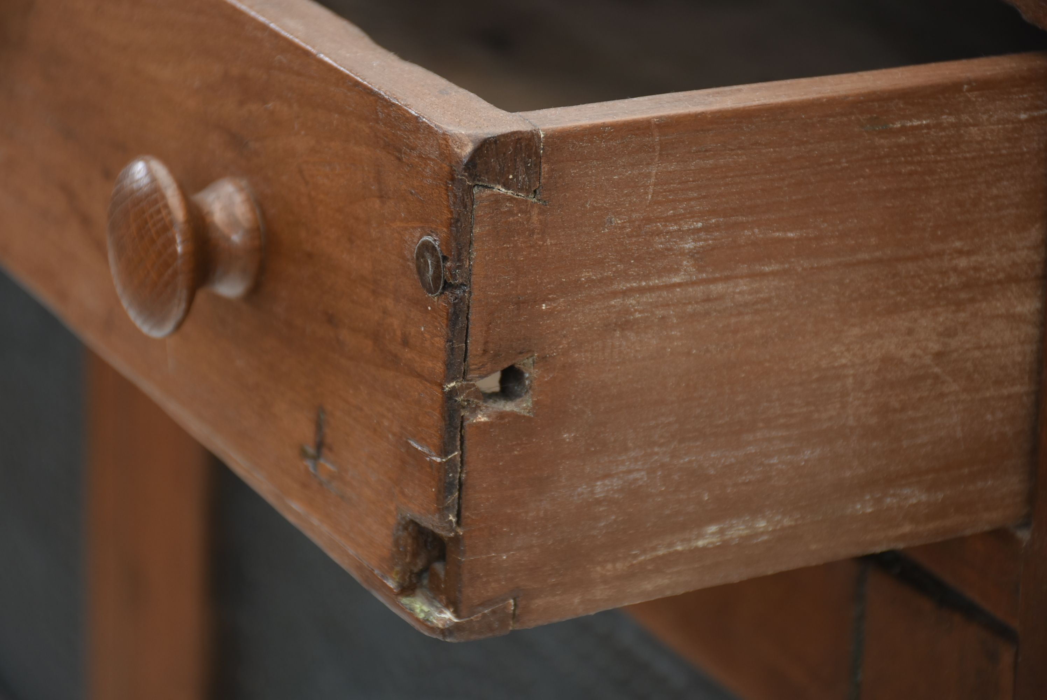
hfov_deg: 15.2
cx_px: 524
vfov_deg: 10.2
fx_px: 3929
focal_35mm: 135
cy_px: 350
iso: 200
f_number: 7.1
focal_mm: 90
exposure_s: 1/125
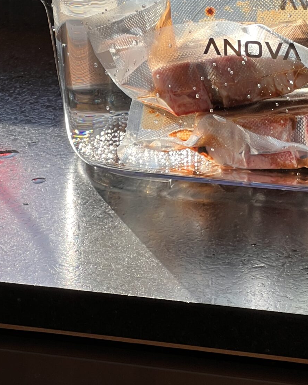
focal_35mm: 174
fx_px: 1982
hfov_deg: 8.8
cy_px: -38
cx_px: 297
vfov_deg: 10.9
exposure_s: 1/122
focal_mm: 9
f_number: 2.8
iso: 32
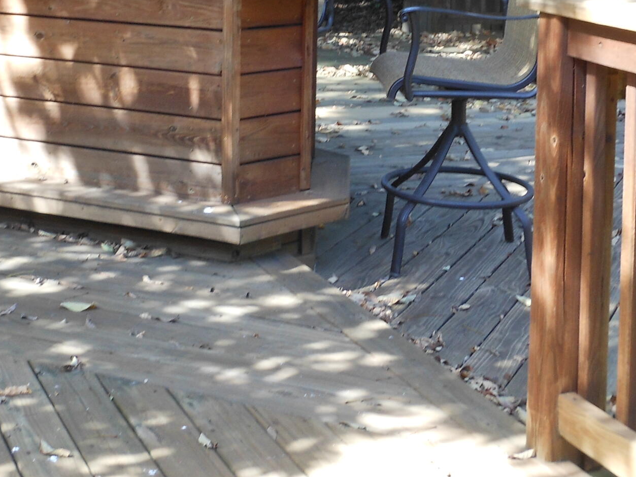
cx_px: 205
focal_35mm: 79
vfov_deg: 18.0
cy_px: -46
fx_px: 1452
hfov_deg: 24.6
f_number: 4
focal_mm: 5.9
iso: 80
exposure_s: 1/60
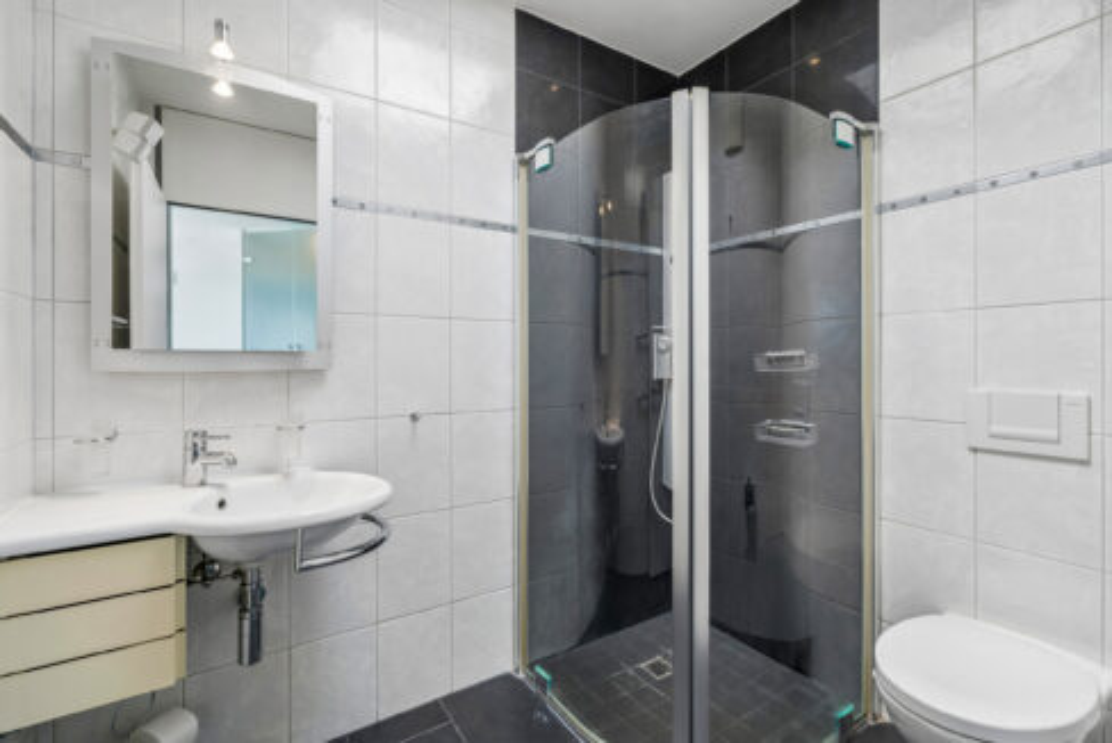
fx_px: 494
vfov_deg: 73.8
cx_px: 556
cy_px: 372
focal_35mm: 16
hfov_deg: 96.7
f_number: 9
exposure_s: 1/80
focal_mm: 16
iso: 250
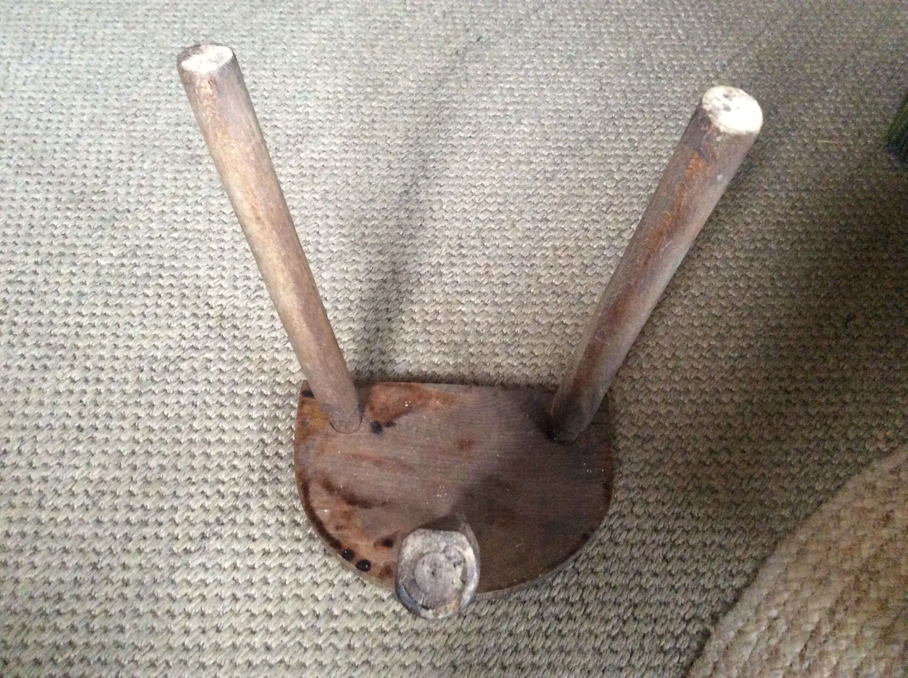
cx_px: 454
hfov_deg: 56.9
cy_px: 339
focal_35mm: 32
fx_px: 838
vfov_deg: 44.1
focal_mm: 3.3
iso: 400
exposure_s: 1/17
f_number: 2.4
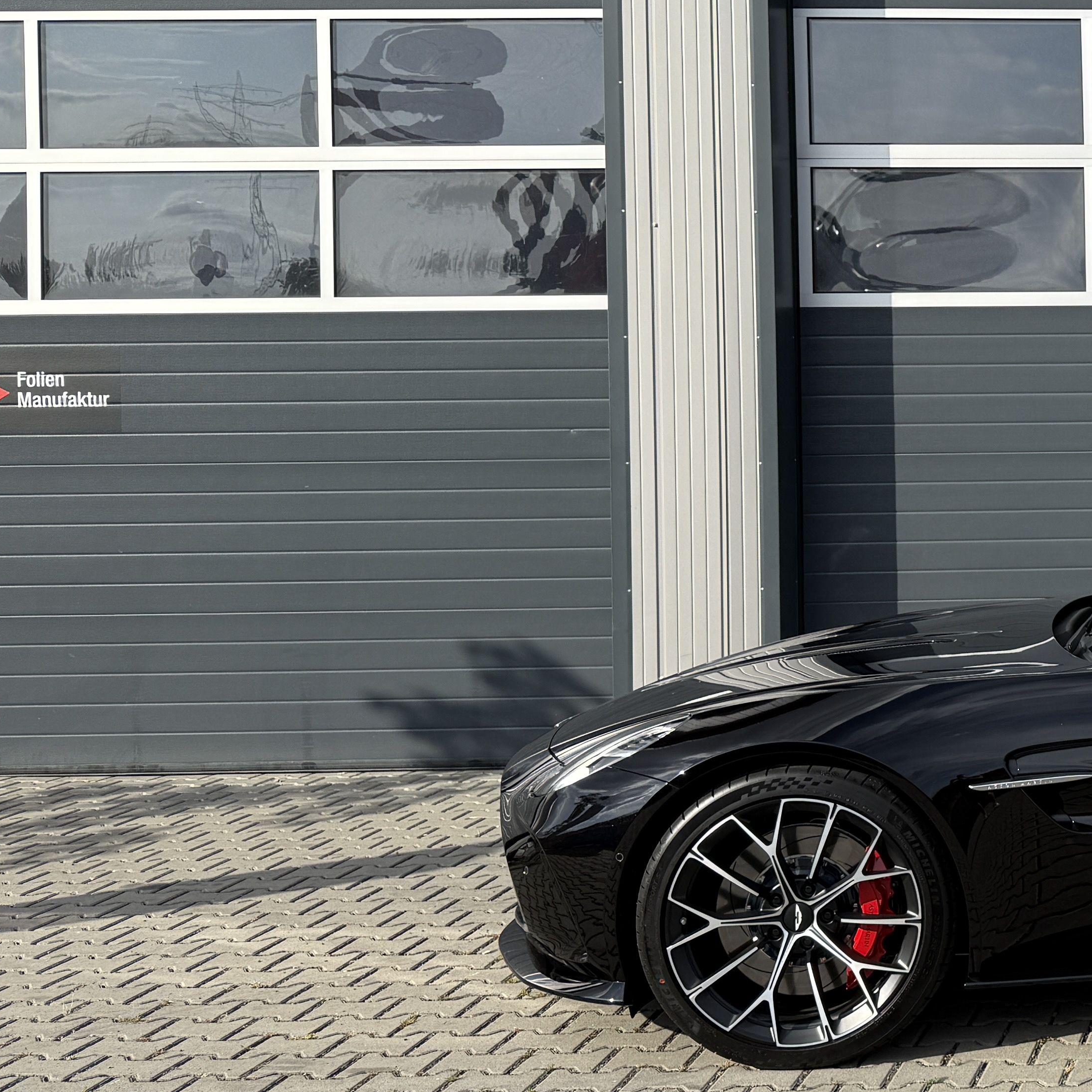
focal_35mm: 55
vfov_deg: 31.0
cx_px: 1409
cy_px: 439
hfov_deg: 26.5
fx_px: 1963
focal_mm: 6.76
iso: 80
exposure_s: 1/3145
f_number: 1.78
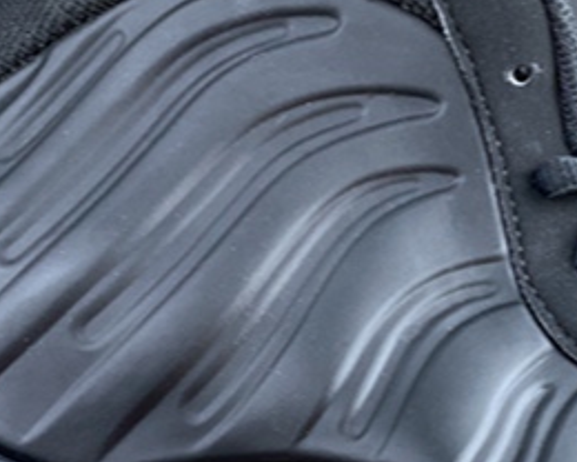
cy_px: 366
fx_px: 1332
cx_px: 504
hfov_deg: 23.9
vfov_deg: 19.5
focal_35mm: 78
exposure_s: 1/100
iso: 100
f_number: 1.8
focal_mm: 4.25
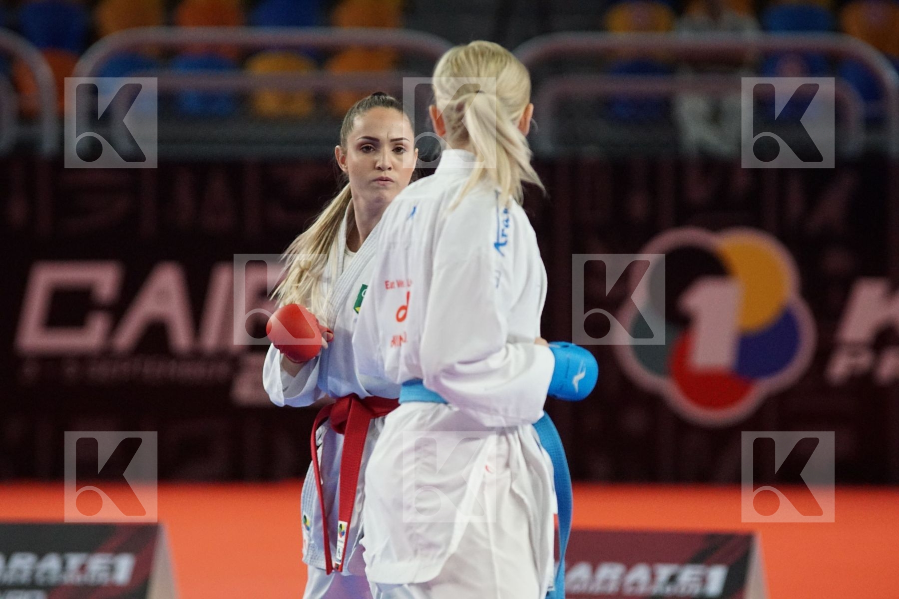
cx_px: 450
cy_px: 300
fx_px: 7491
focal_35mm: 300
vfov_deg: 4.6
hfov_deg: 6.9
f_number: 2.8
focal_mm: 200
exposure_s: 1/2000
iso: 3200
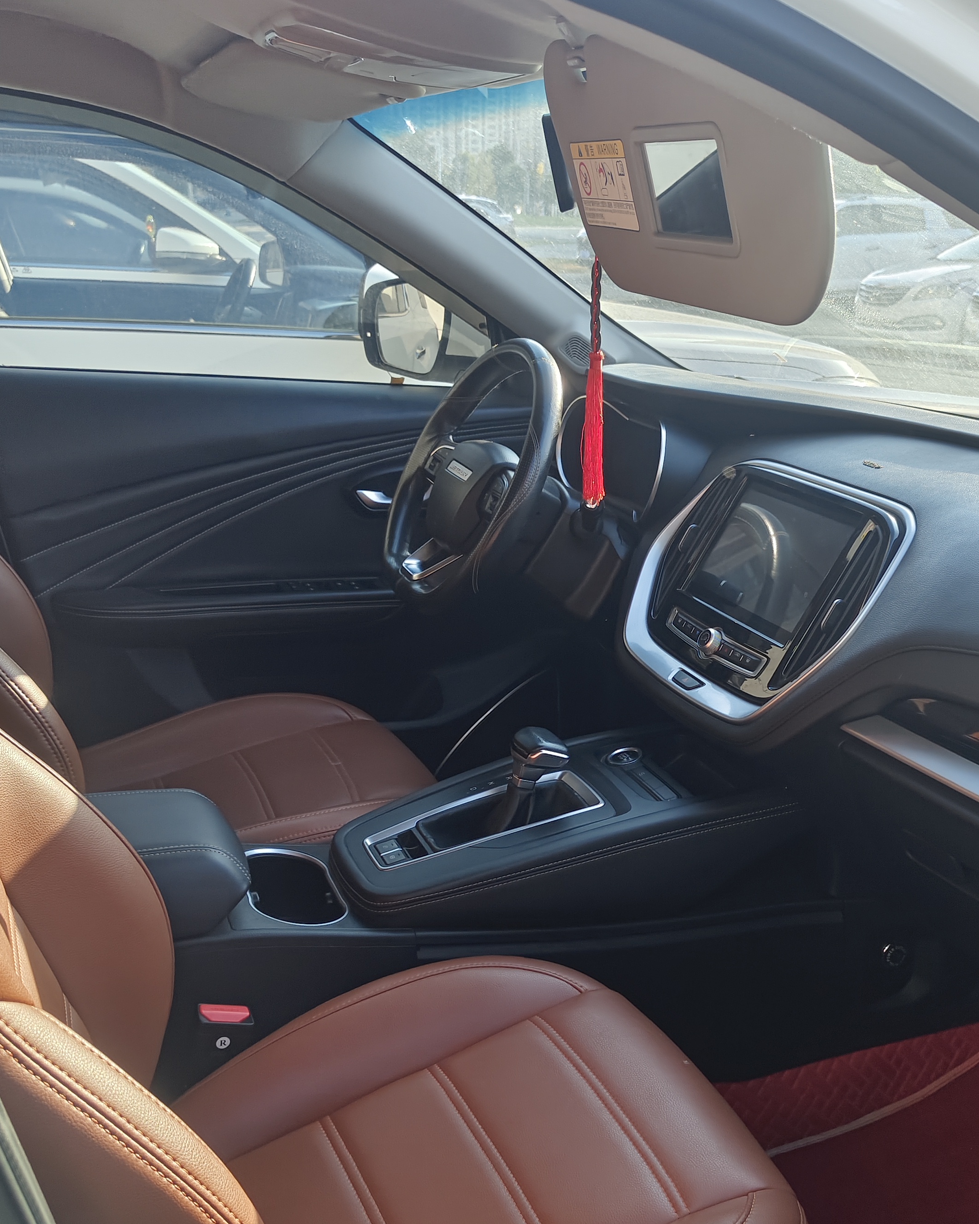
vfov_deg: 49.8
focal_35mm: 36
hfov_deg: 40.9
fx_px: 1304
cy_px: 756
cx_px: 595
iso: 197
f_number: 1.88
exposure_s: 1/334
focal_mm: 5.56
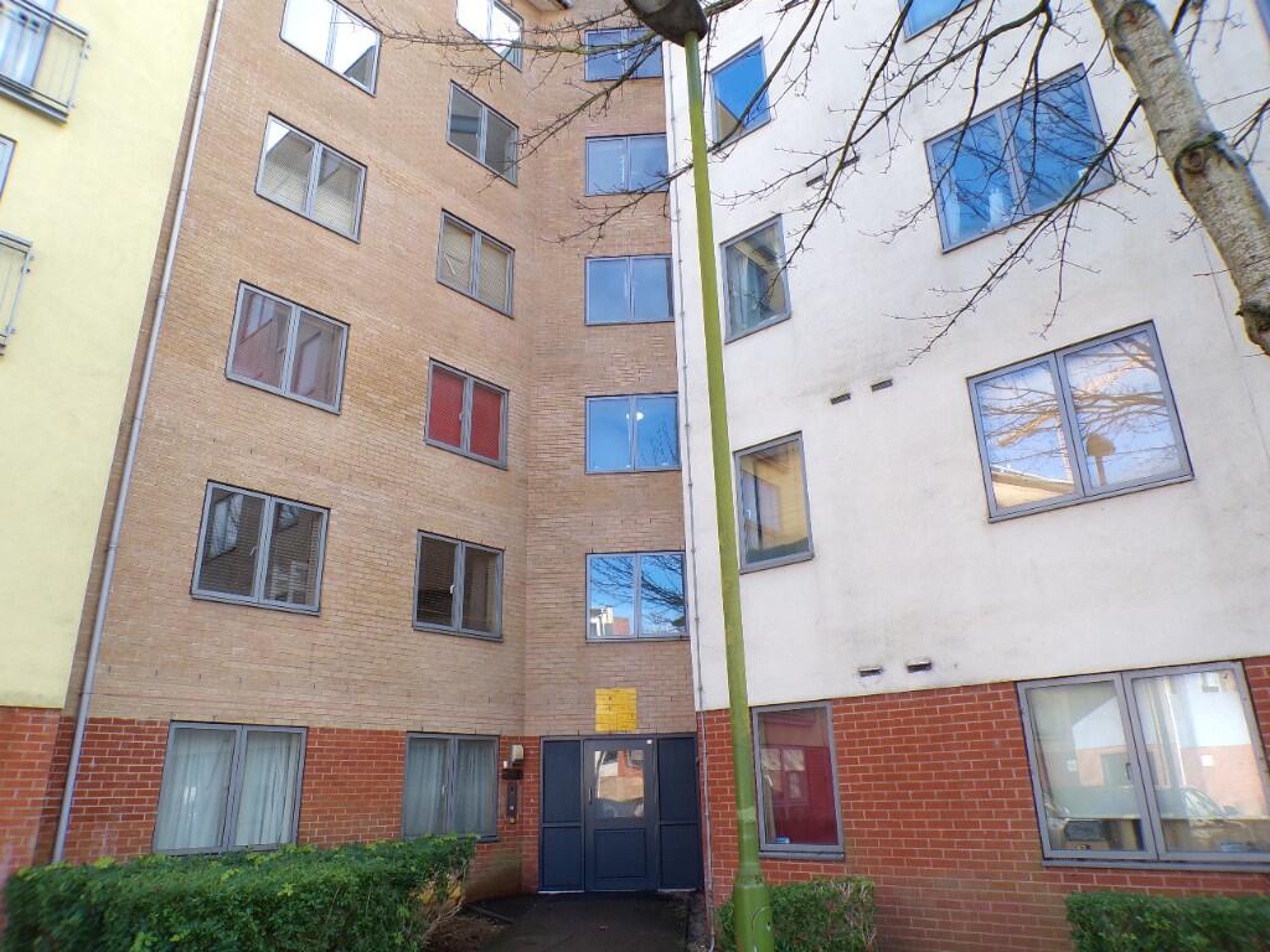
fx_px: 881
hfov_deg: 71.6
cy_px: 476
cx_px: 635
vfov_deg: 56.8
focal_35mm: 24
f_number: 4.4
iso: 100
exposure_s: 1/70
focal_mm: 4.3
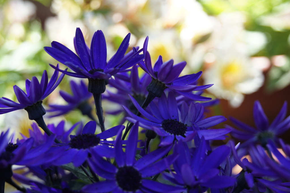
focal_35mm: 96
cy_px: 96
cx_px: 145
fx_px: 773
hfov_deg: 21.3
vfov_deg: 14.2
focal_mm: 64
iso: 200
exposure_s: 1/100
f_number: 5.6
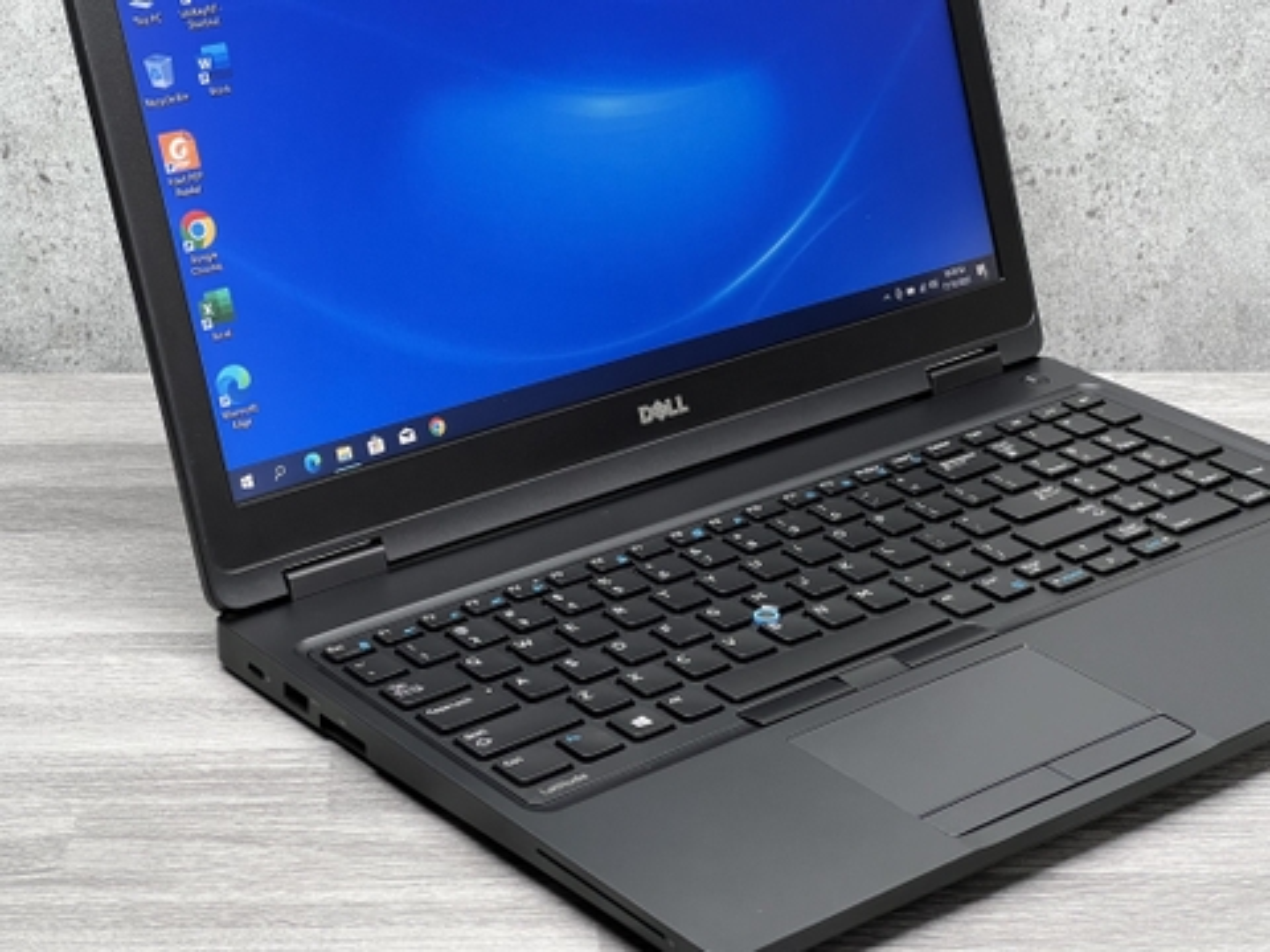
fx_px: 2825
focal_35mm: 77
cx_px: 635
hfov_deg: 25.3
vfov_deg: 19.1
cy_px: 476
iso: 320
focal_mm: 9
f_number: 2.8
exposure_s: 1/50
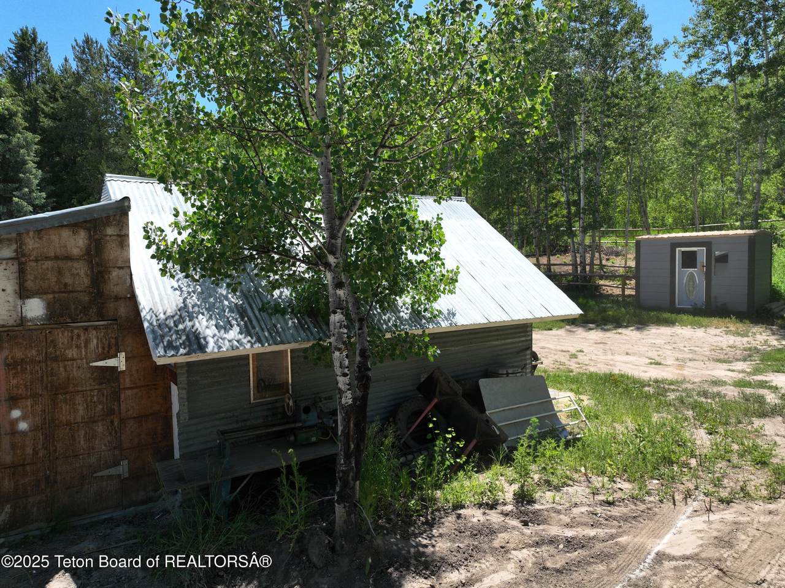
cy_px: 294
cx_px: 392
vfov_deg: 56.8
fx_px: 544
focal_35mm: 24
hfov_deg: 71.6
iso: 100
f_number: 2.8
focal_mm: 12.29
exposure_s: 1/250
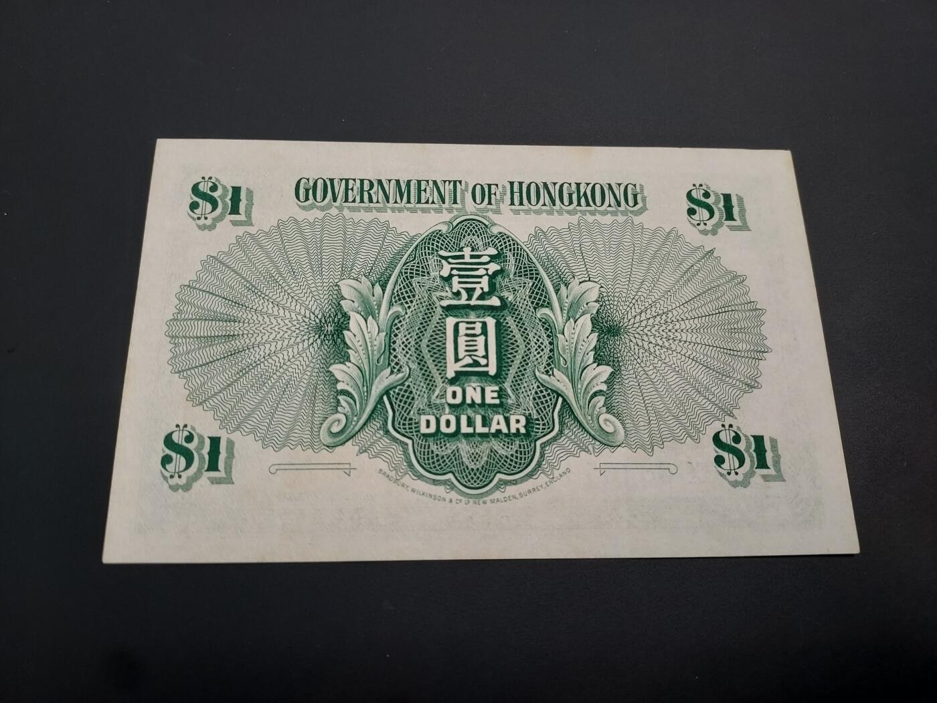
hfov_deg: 71.6
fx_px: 650
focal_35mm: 24
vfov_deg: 56.8
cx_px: 468
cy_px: 352
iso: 80
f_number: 1.8
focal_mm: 4.6
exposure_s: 1/50
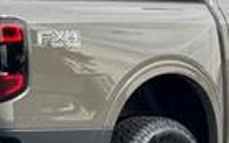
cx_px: 124
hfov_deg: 11.4
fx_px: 1149
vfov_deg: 7.1
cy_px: 71
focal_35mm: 184
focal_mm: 6.76
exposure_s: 1/2179
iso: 64
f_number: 1.78
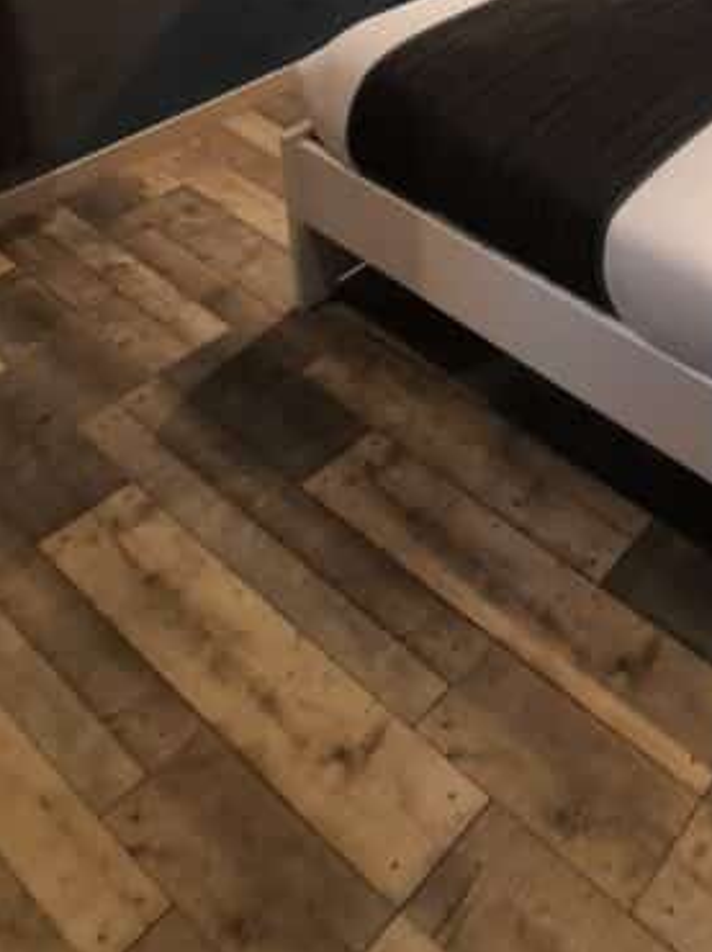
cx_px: 859
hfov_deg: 32.5
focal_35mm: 36
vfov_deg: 36.9
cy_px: -234
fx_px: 988
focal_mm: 1.74
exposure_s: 1/25
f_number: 2.2
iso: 250
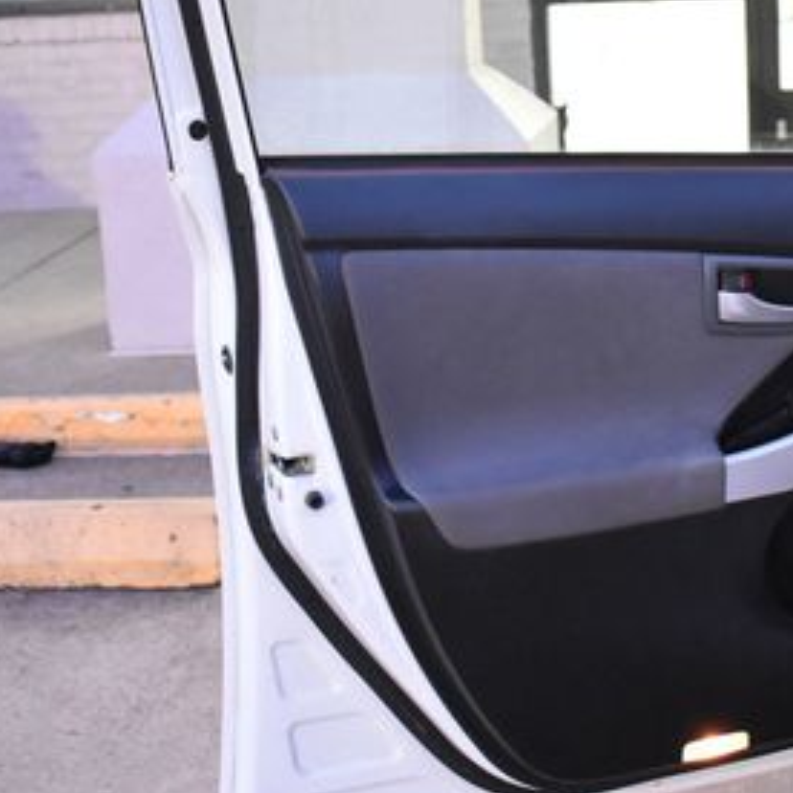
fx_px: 1762
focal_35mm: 68
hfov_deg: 25.0
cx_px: 626
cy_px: 287
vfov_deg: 25.3
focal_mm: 23
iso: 3200
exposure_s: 1/20
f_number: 3.8
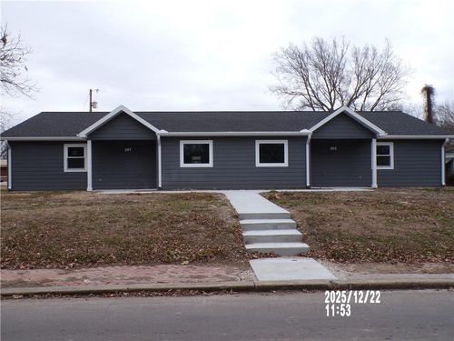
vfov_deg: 44.2
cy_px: 170
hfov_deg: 56.8
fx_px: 420
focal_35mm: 32
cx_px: 227
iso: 100
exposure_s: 1/220
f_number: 4.8
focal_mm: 5.8
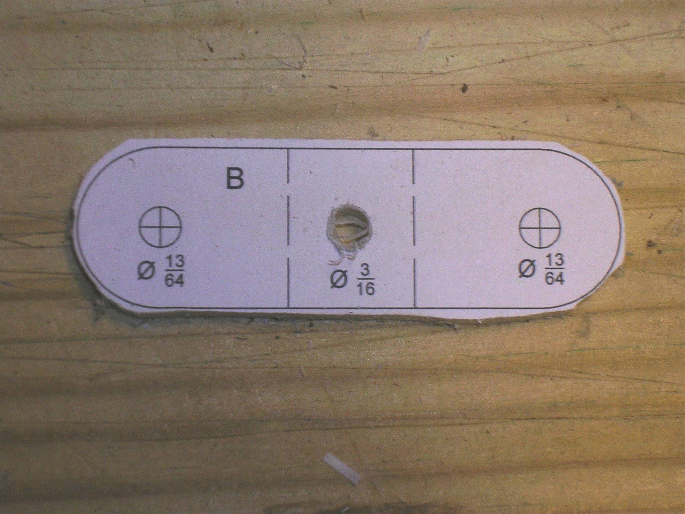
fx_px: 1979
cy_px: 257
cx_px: 342
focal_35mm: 100
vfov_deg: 14.8
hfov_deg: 19.6
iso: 50
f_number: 4.5
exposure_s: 1/60.1
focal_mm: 15.2
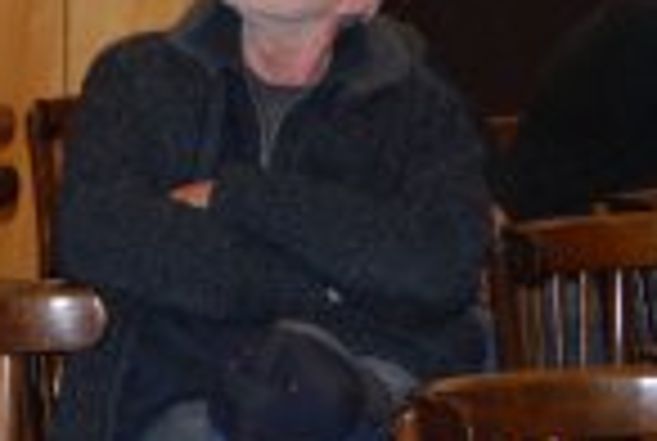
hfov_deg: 8.3
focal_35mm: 237
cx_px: -549
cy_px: -184
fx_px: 4334
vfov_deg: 5.8
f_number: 4.8
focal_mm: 42
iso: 900
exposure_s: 1/60
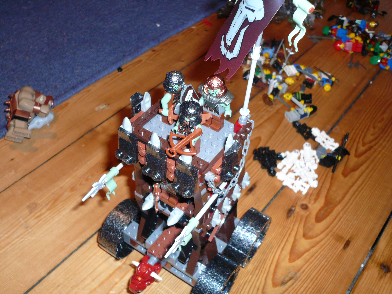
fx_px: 442
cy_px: 147
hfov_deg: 47.9
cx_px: 196
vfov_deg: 36.8
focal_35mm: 39
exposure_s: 1/30
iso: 100
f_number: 3.2
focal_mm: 6.4
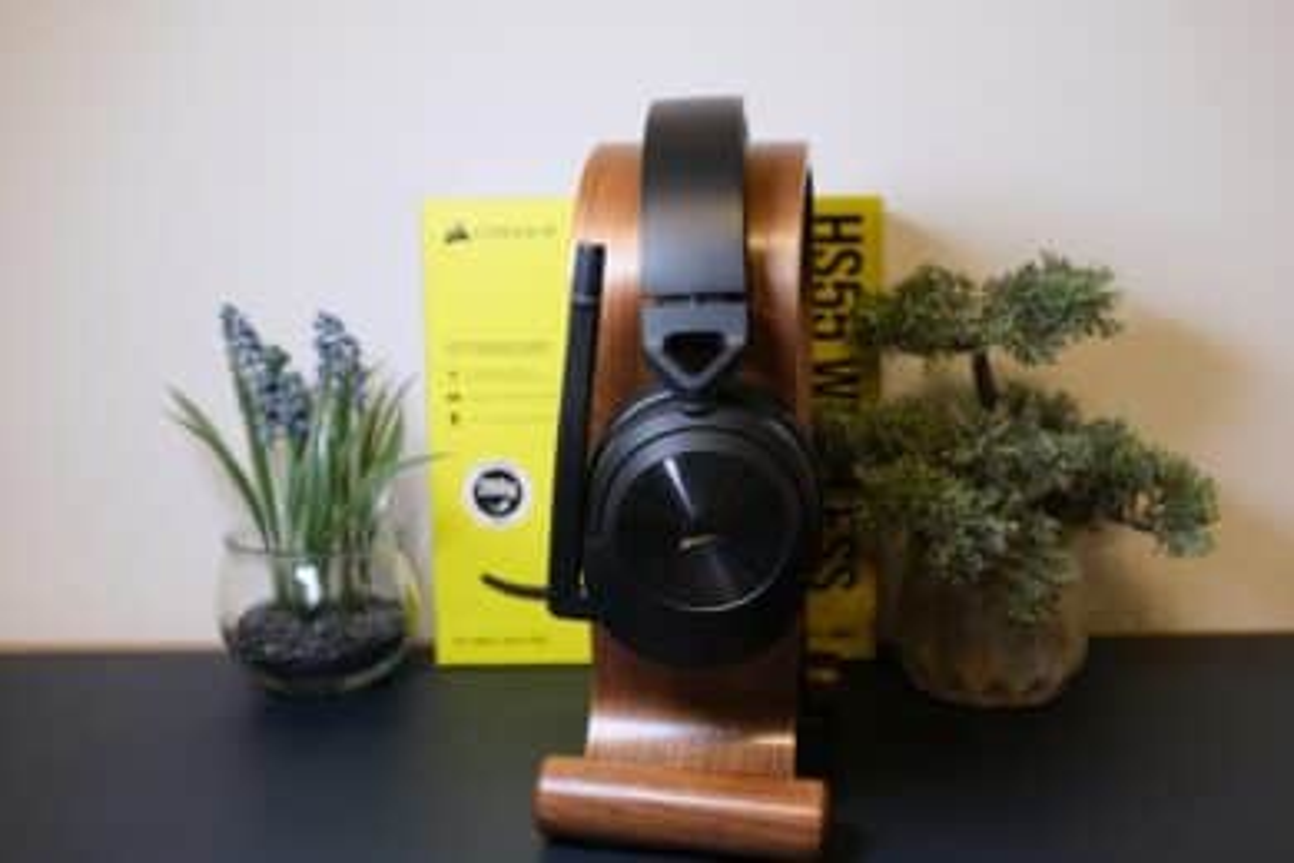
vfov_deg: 37.9
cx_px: 647
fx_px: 1258
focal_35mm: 35
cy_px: 432
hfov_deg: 54.4
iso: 500
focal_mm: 23.4
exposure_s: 1/34
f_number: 4
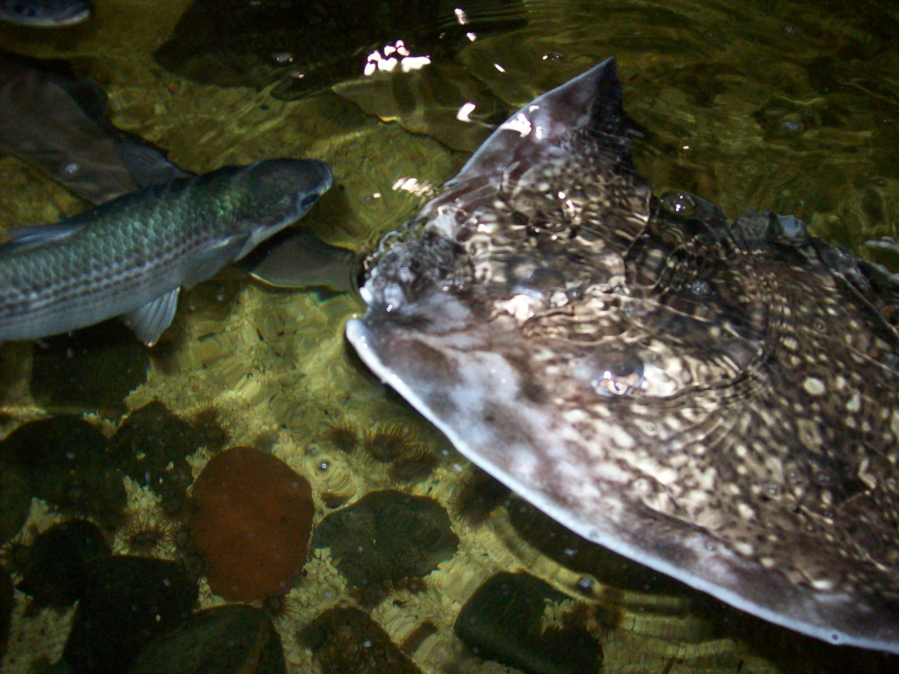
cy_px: 337
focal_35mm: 36
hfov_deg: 51.4
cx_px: 450
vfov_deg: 39.7
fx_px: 935
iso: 200
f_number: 2.7
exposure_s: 1/64
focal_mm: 6
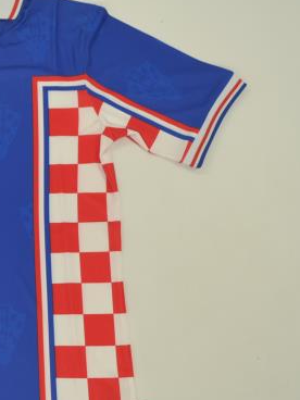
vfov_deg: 28.2
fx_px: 797
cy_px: 208
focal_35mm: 69
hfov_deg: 20.1
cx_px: -52
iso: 200
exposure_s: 1/200
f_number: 5
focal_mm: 22
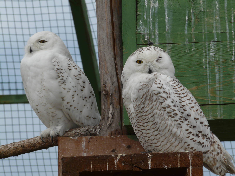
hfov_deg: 7.1
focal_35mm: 280
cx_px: 118
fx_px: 1901
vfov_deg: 5.3
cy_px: 88
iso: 100
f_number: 5.6
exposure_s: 1/320
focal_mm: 45.9
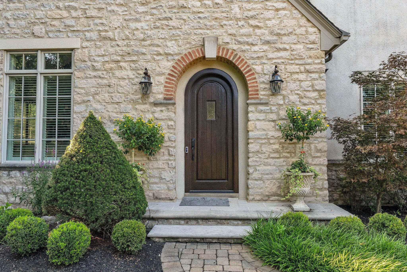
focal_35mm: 24
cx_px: 204
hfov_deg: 73.7
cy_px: 136
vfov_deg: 53.2
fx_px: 271
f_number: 11
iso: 1250
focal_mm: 24
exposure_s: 1/125
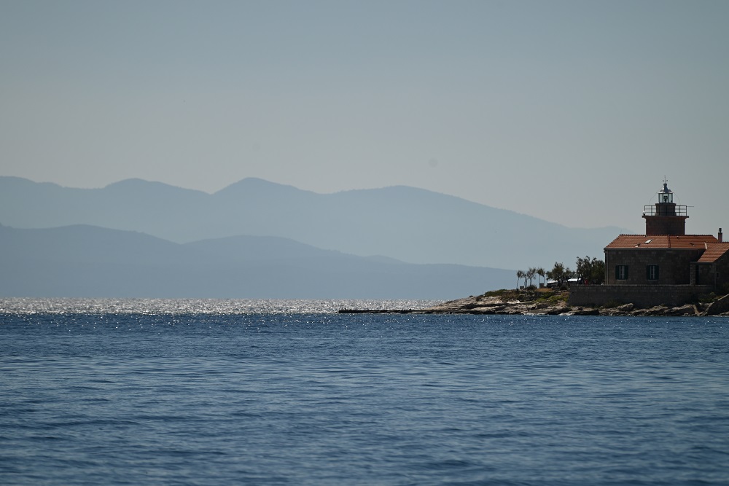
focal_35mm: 300
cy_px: 243
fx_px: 6075
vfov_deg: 4.6
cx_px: 364
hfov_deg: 6.9
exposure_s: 1/1600
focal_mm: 300
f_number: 5.6
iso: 100
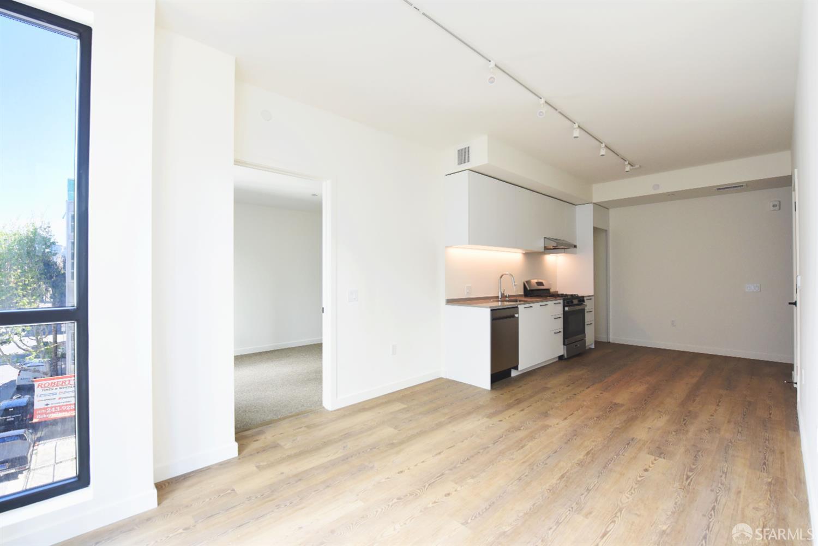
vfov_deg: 73.7
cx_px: 409
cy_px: 273
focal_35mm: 16
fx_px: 364
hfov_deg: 96.7
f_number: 5
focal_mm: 16
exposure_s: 1/160
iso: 1250
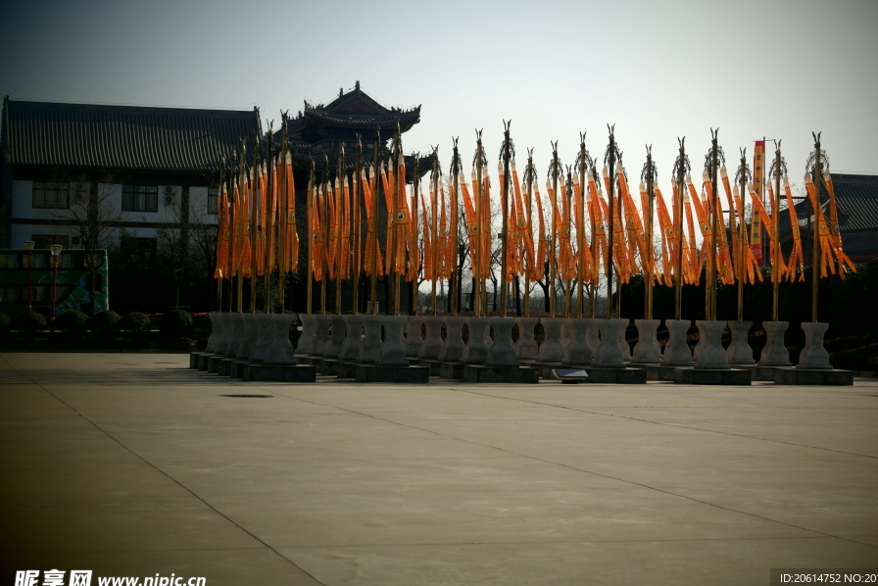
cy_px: 263
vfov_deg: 15.5
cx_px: 501
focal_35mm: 88
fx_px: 2147
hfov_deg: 23.1
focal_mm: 50
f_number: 8
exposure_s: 1/250
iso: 100
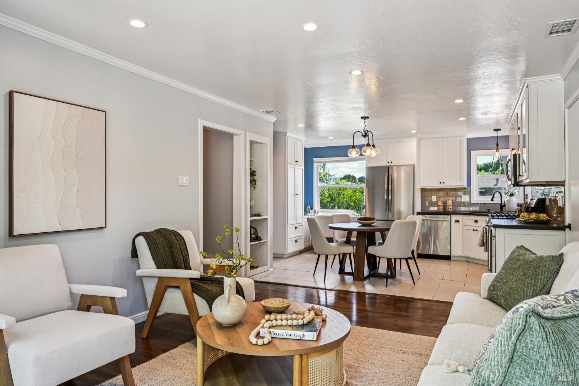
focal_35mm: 23
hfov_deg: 76.1
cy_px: 193
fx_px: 370
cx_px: 290
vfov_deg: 55.1
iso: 1600
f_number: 13
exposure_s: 1/100
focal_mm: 23
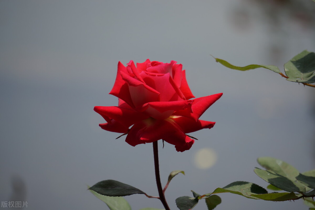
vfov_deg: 5.2
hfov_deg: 7.8
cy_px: 105
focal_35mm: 264
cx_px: 158
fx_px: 2308
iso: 100
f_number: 6.3
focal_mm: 176
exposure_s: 1/500
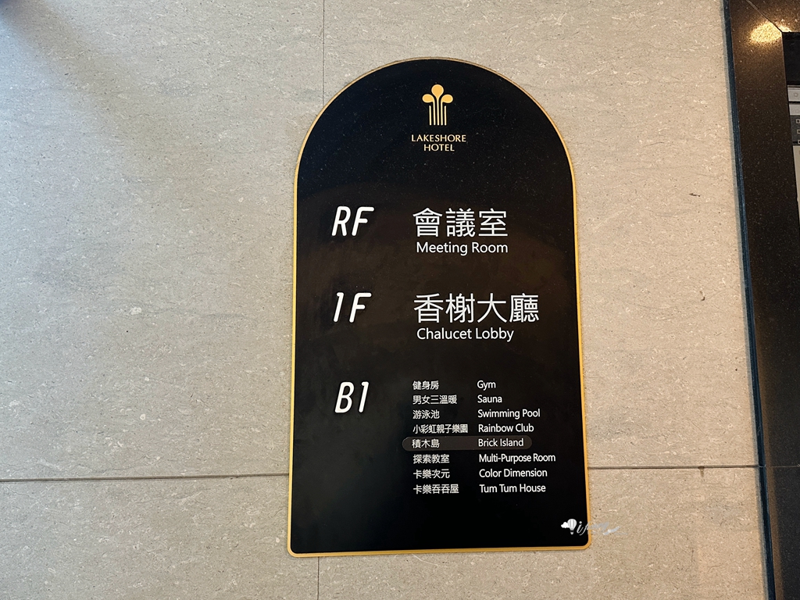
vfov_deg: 56.8
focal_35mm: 24
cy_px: 300
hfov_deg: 71.6
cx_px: 400
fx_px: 555
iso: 250
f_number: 1.78
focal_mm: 6.86
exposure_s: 1/78
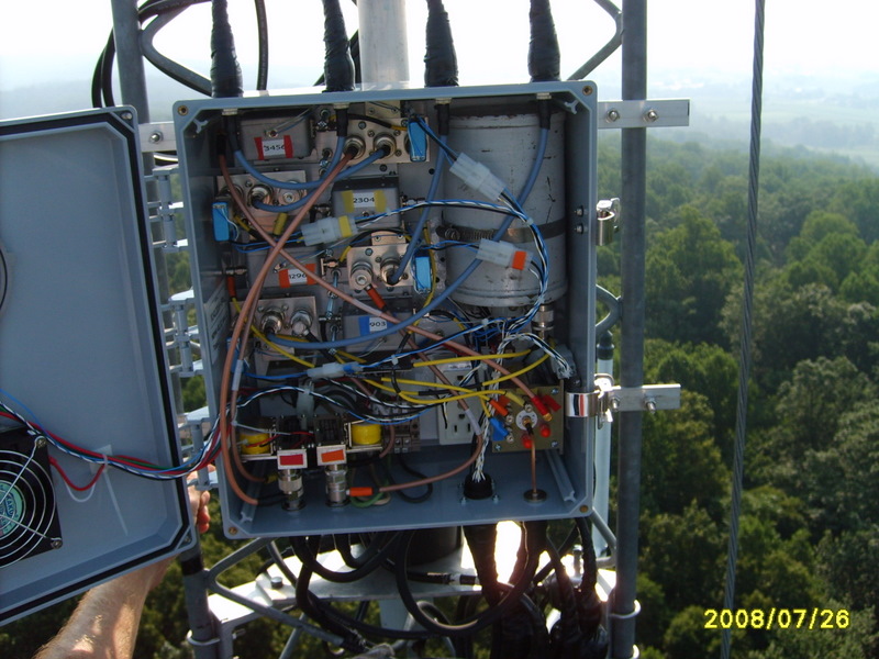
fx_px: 889
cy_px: 330
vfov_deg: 40.7
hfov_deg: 52.6
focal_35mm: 35
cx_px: 440
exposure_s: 1/750
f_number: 2.8
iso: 50
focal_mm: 5.8
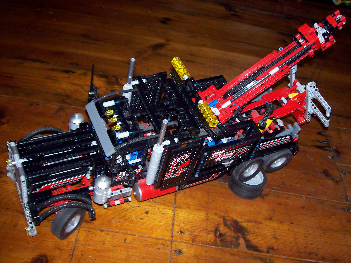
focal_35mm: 45
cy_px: 132
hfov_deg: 42.1
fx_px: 456
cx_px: 176
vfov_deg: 32.2
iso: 80
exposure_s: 1/73.1
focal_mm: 7.6
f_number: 3
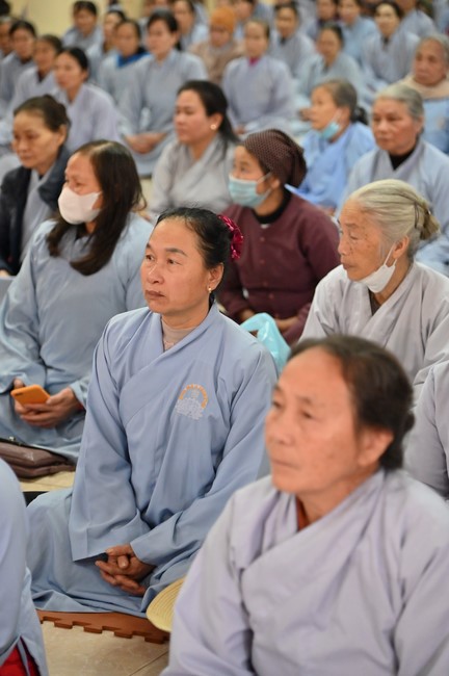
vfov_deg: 19.5
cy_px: 338
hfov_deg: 13.0
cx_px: 224
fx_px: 1968
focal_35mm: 105
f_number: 4
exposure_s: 1/125
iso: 3200
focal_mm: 105
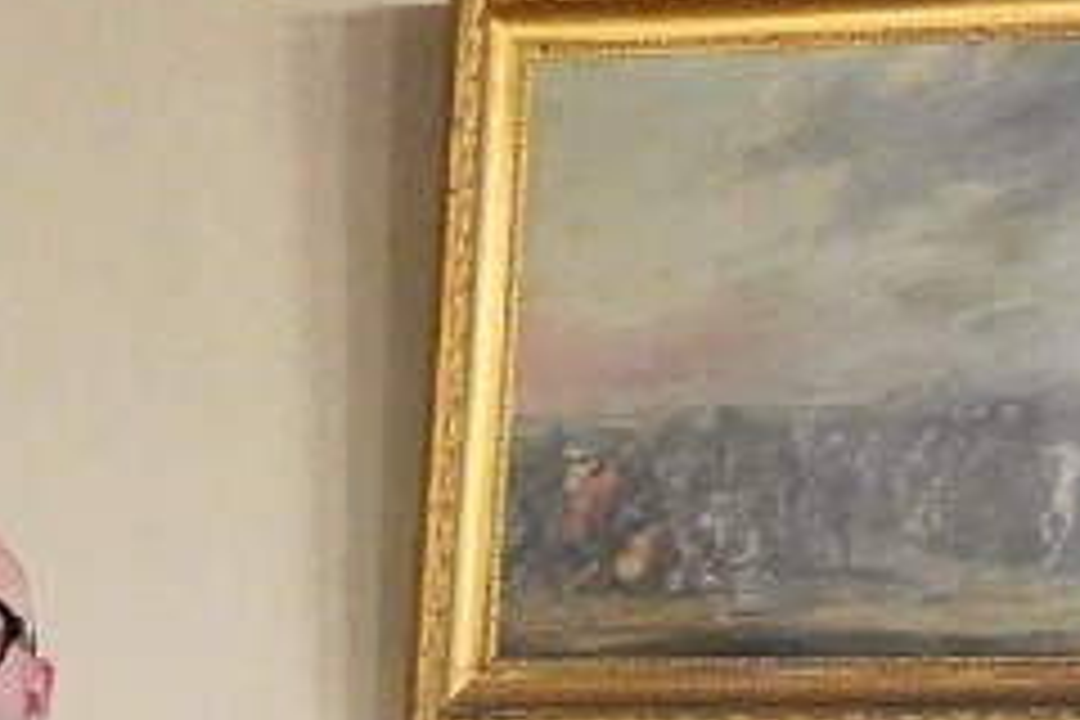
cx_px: -1130
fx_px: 3600
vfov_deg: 10.4
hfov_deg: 14.1
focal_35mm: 120
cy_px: 1485
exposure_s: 1/160
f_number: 4
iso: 12800
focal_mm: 16
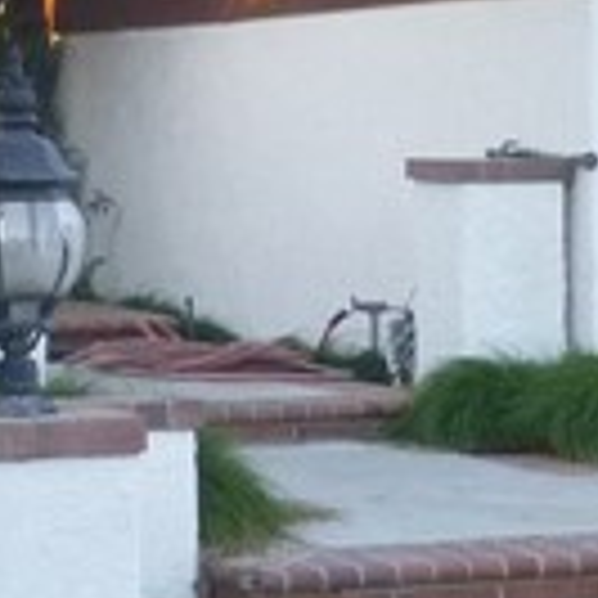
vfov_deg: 10.7
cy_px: 135
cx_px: 198
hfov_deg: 10.7
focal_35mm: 163
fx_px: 3186
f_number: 3.3
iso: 160
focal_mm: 4.3
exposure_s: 1/60
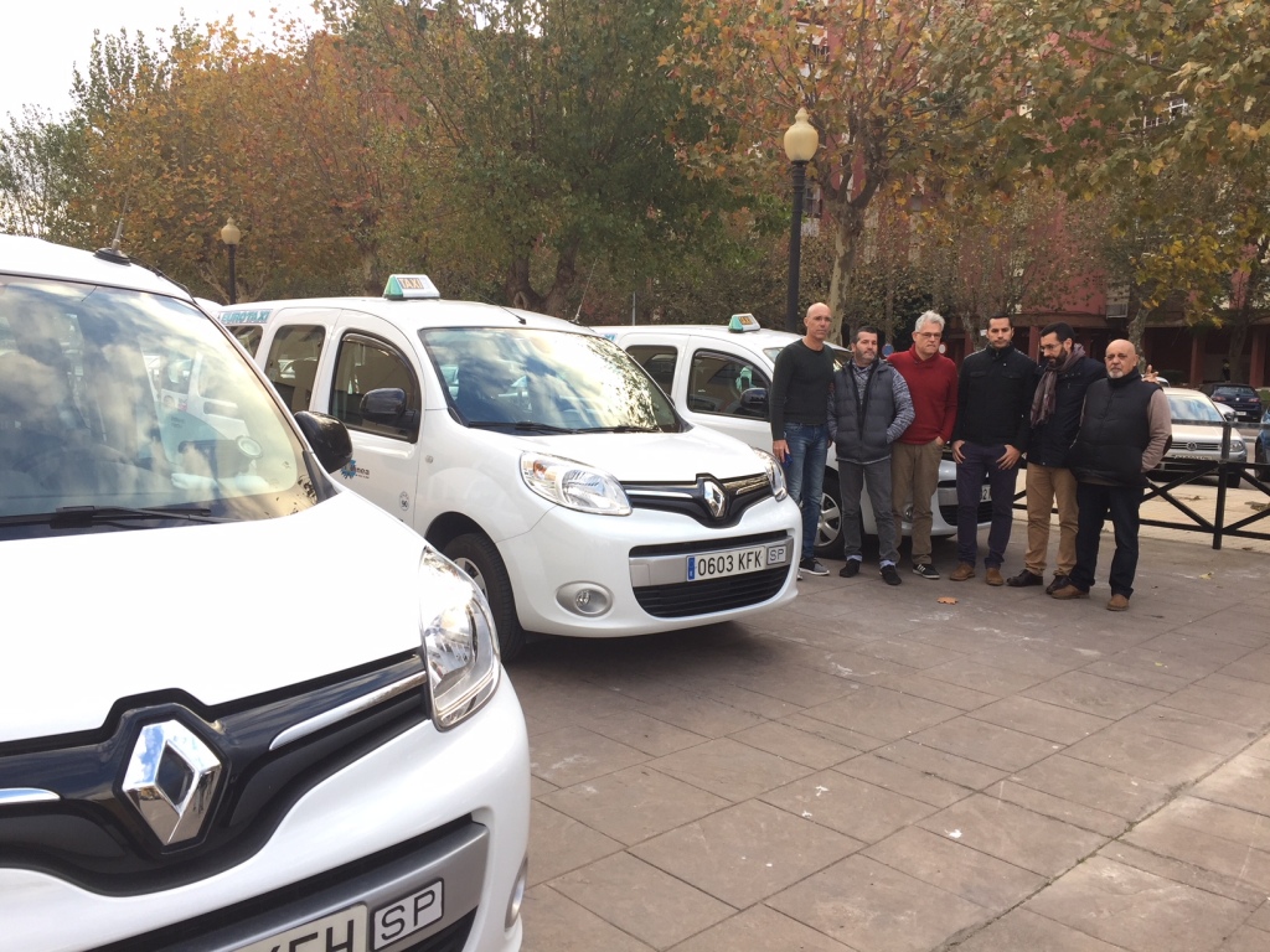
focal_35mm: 29
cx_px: 635
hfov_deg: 61.7
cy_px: 476
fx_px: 1064
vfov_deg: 48.2
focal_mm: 4.15
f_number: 2.2
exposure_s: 1/119
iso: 32
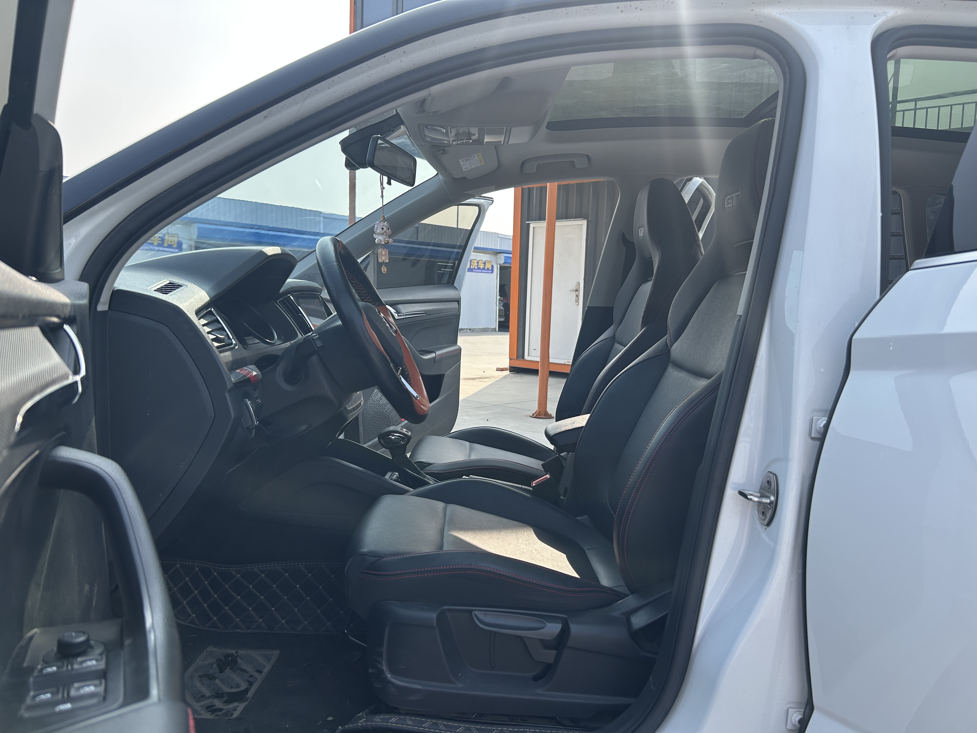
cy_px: 366
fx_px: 734
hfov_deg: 67.3
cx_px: 488
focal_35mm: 26
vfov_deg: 53.1
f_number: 1.5
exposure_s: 1/1361
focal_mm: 5.7
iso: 50
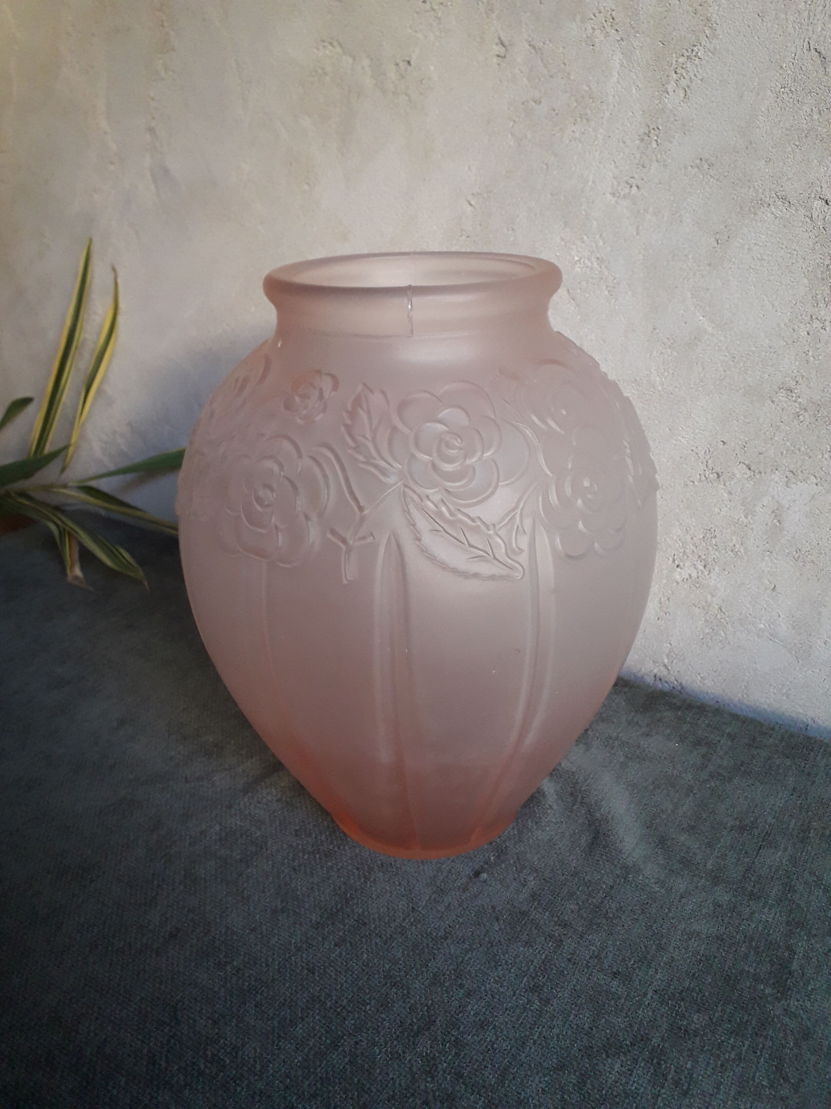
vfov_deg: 65.3
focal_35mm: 27
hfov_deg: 51.4
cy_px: 554
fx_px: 864
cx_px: 416
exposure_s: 1/50
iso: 160
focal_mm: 3.6
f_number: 1.9
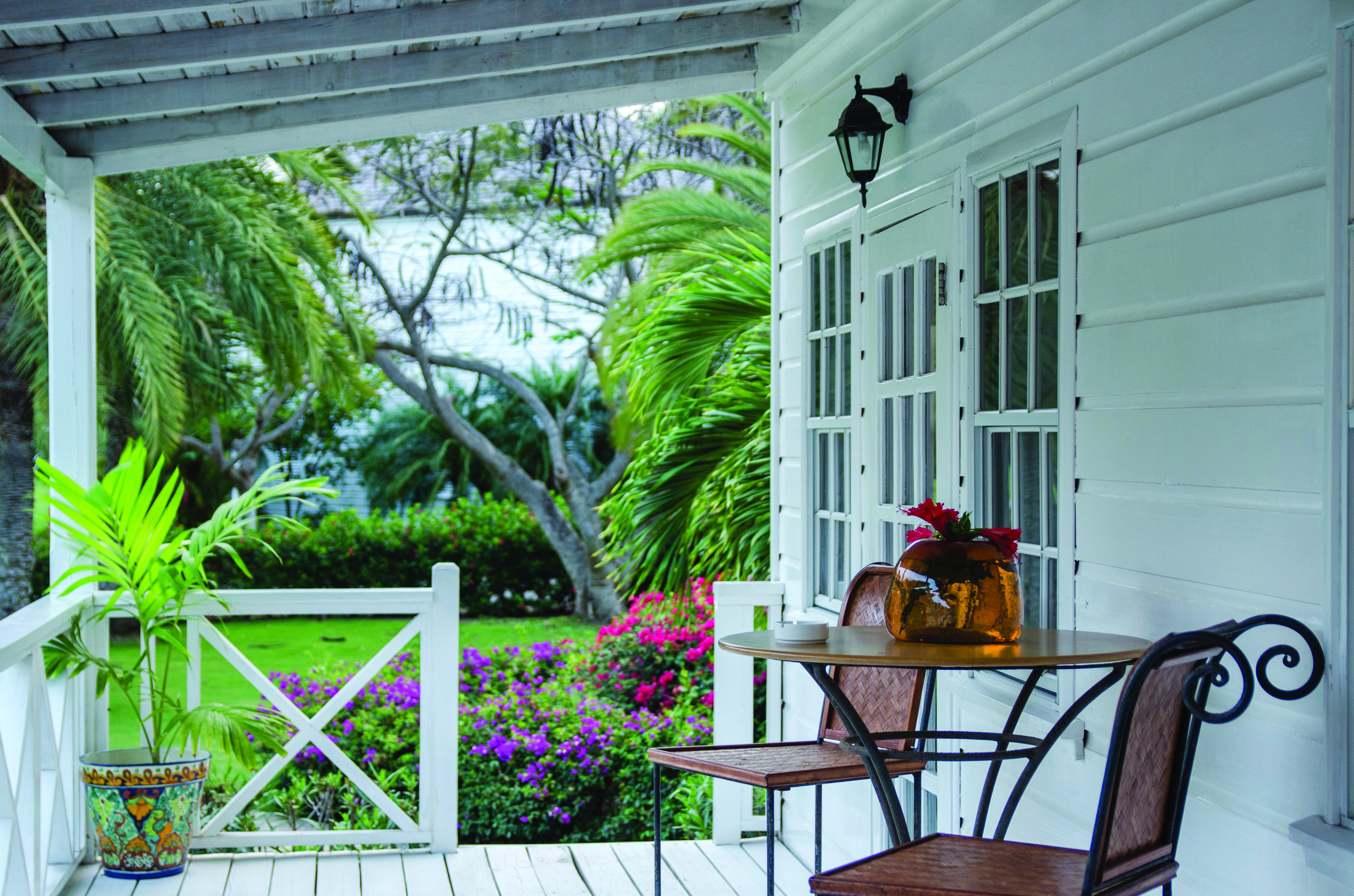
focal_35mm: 66
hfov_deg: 30.6
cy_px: 495
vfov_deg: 20.5
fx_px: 2477
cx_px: 625
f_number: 2.8
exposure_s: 1/50
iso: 320
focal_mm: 38
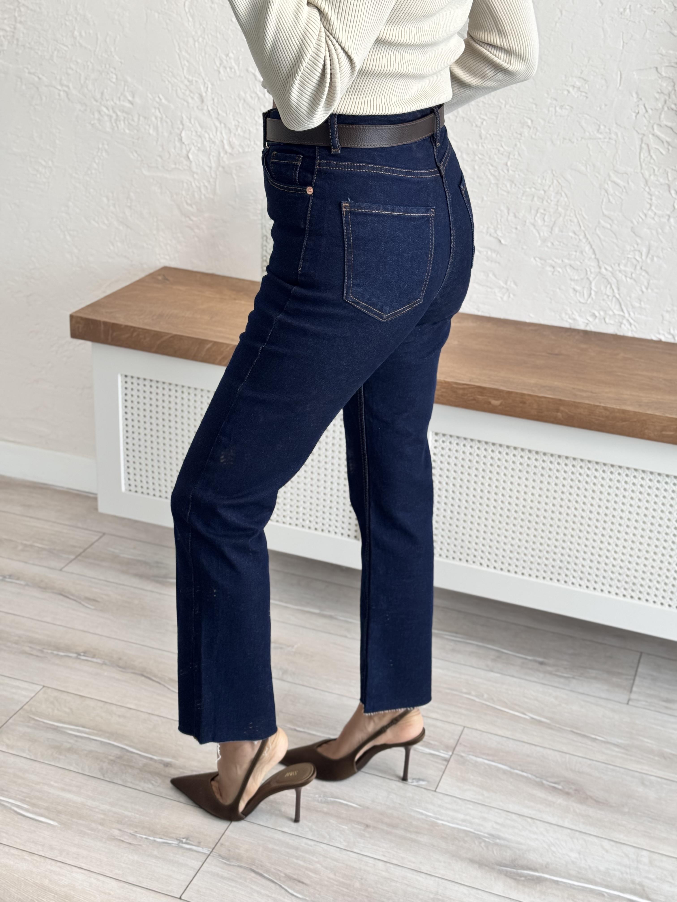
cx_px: 338
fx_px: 1252
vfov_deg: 39.7
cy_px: 451
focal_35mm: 48
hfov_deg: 30.3
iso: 80
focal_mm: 6.76
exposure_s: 1/121
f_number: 1.78
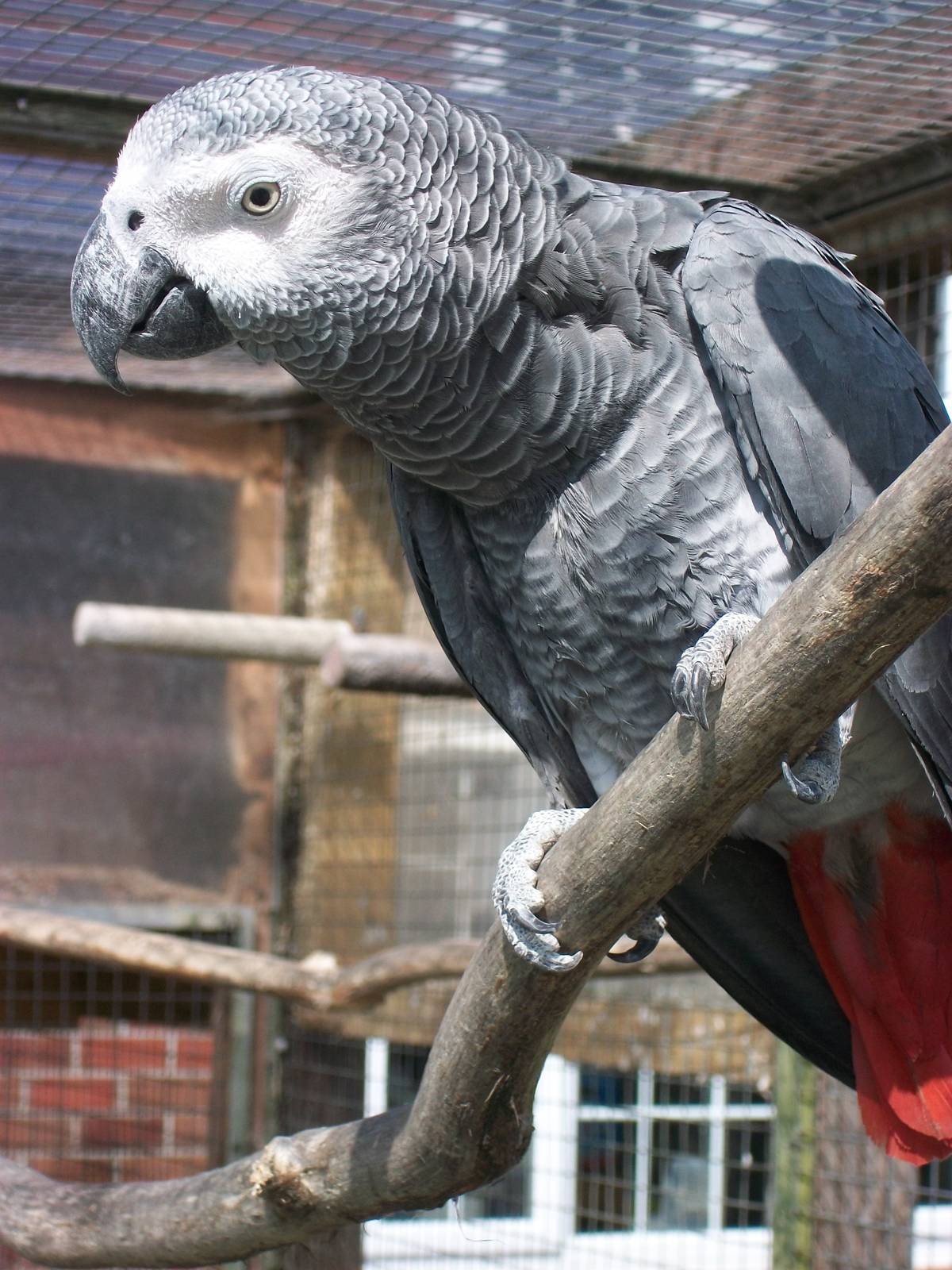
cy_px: 635
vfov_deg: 20.4
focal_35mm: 96
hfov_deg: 15.4
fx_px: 3520
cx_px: 476
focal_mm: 17.1
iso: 80
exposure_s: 1/320
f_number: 5.2
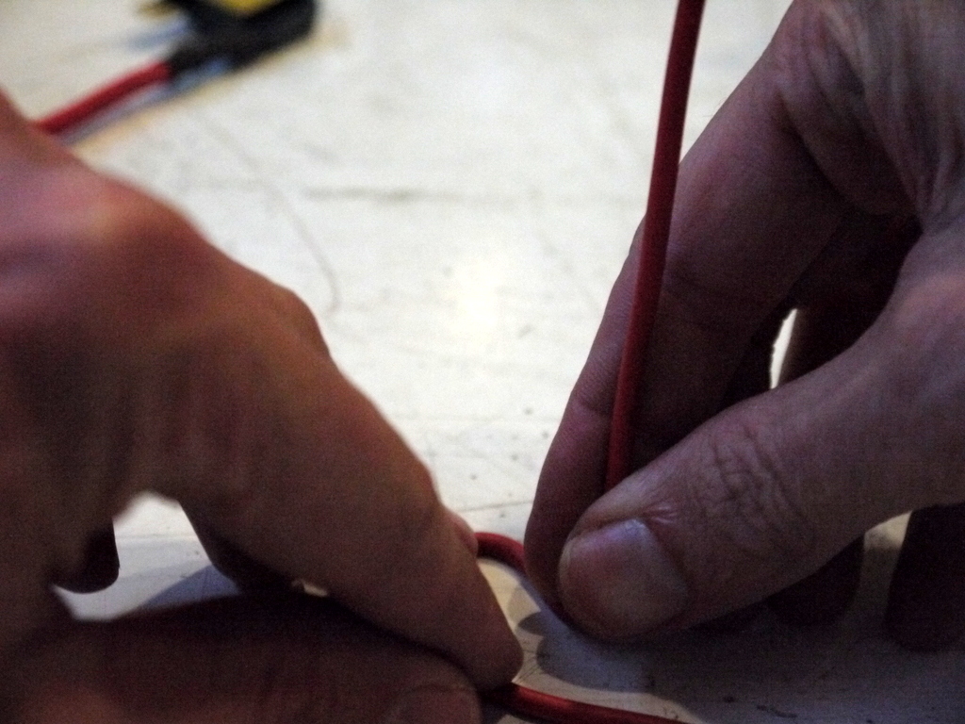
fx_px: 2007
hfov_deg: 27.0
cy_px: 362
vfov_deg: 20.4
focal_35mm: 72
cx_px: 482
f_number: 5.6
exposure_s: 1/125
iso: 1600
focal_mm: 36
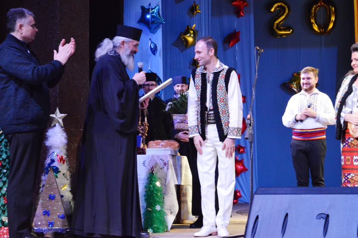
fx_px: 686
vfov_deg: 19.7
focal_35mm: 69
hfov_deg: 29.3
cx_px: 179
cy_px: 119
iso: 3200
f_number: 5
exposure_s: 1/50
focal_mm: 46
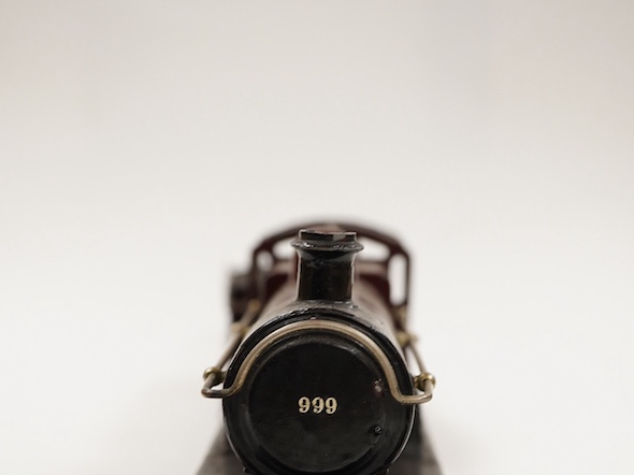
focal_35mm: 66
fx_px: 1208
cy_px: 407
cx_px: 320
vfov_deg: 21.8
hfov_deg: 29.4
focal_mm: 30
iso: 1250
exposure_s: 1/125
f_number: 7.1
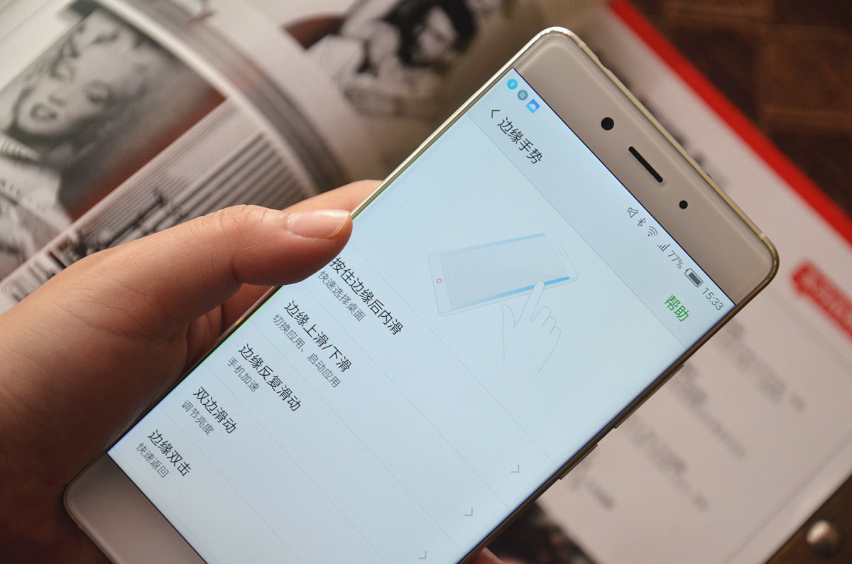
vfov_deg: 9.9
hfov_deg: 14.9
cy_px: 282
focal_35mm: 138
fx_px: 3258
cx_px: 426
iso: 1600
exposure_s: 1/40
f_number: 5.6
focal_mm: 92
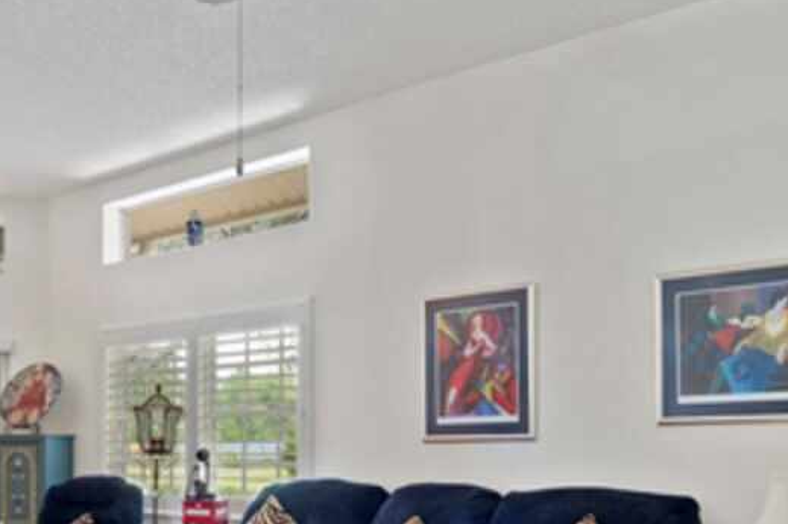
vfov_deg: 34.4
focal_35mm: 37
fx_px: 809
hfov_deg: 51.7
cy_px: 444
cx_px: 328
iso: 400
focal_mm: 10
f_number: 9
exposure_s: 1/1.25
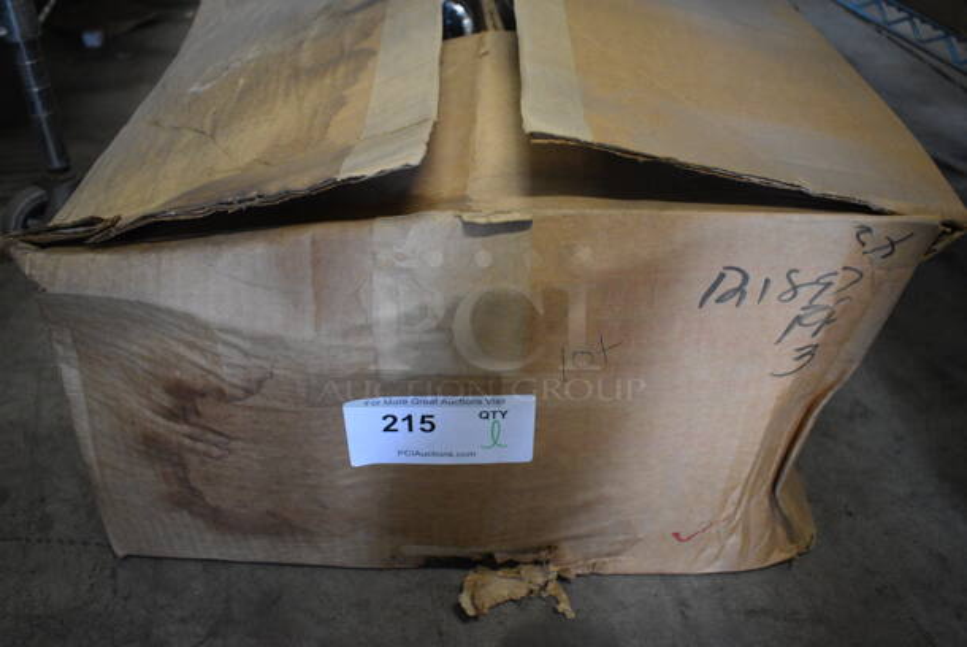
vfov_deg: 41.8
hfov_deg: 59.4
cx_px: 484
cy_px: 324
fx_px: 847
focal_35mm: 32
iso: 3200
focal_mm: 21
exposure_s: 1/125
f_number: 3.8
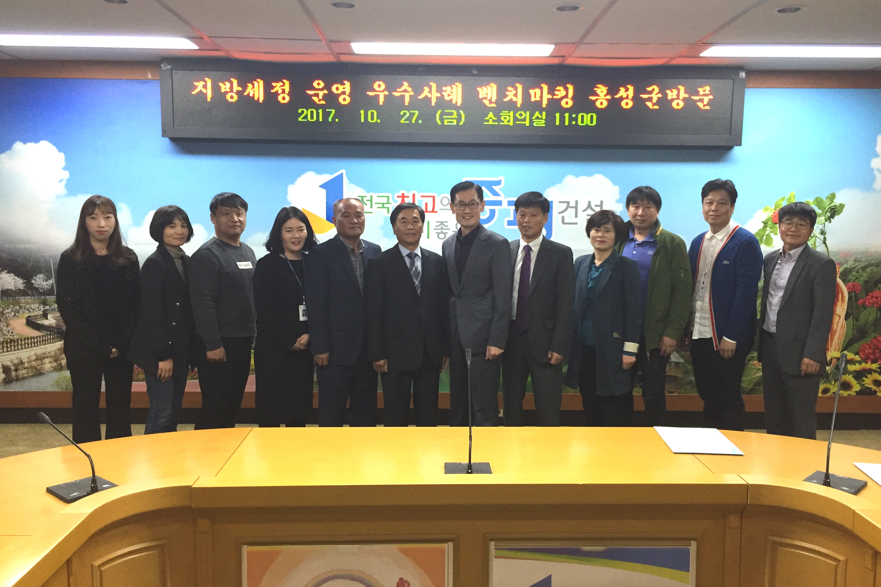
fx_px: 759
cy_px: 272
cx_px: 451
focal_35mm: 31
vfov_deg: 42.3
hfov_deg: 60.3
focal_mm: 4.15
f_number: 2.2
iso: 50
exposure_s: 1/30
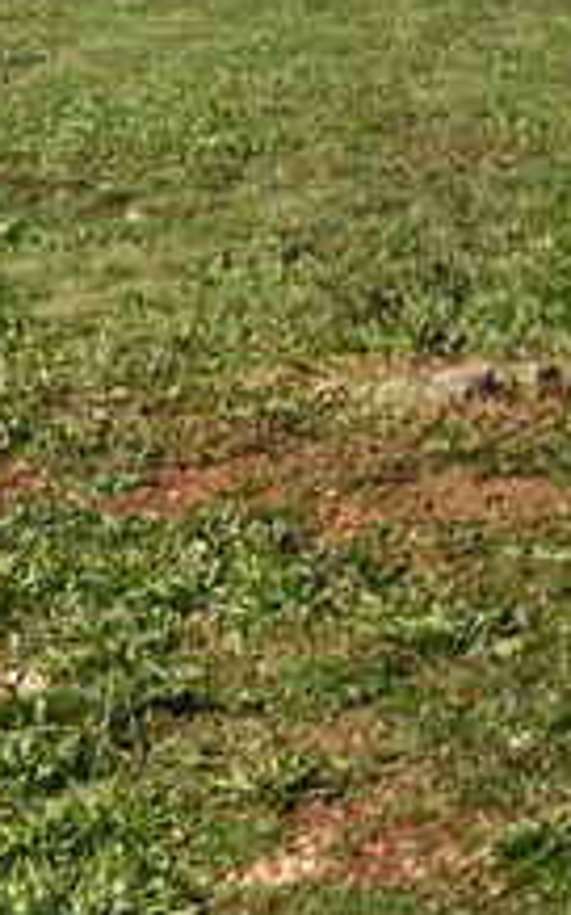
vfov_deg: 11.6
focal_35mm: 177
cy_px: -227
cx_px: -1478
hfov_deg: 6.4
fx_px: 4413
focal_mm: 24
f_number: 9
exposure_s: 1/320
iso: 200
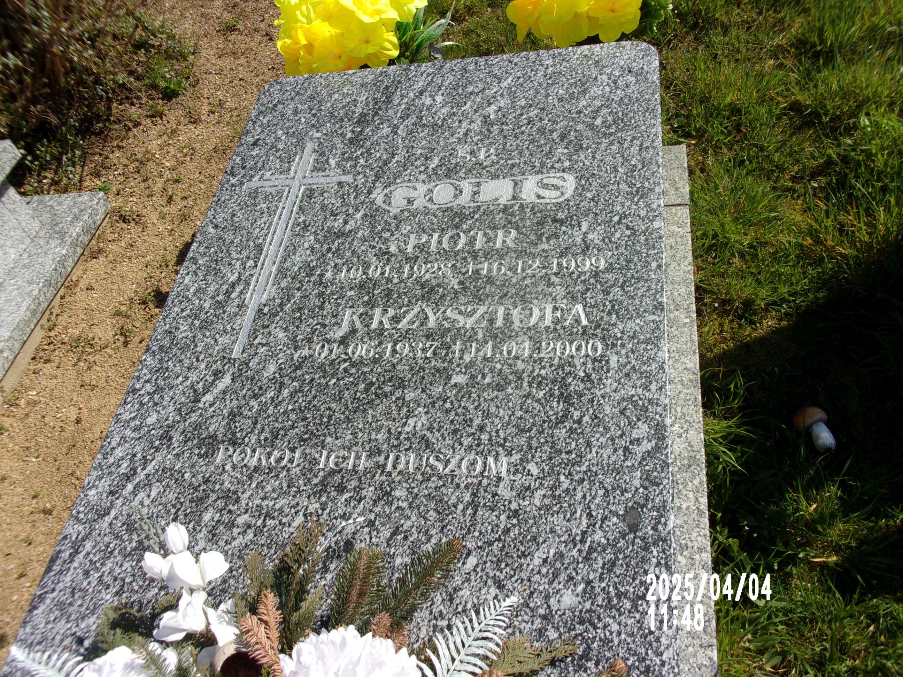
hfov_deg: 63.4
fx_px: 730
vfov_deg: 49.7
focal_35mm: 28
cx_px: 452
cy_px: 338
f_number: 10.8
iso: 80
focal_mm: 5.1
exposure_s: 1/120
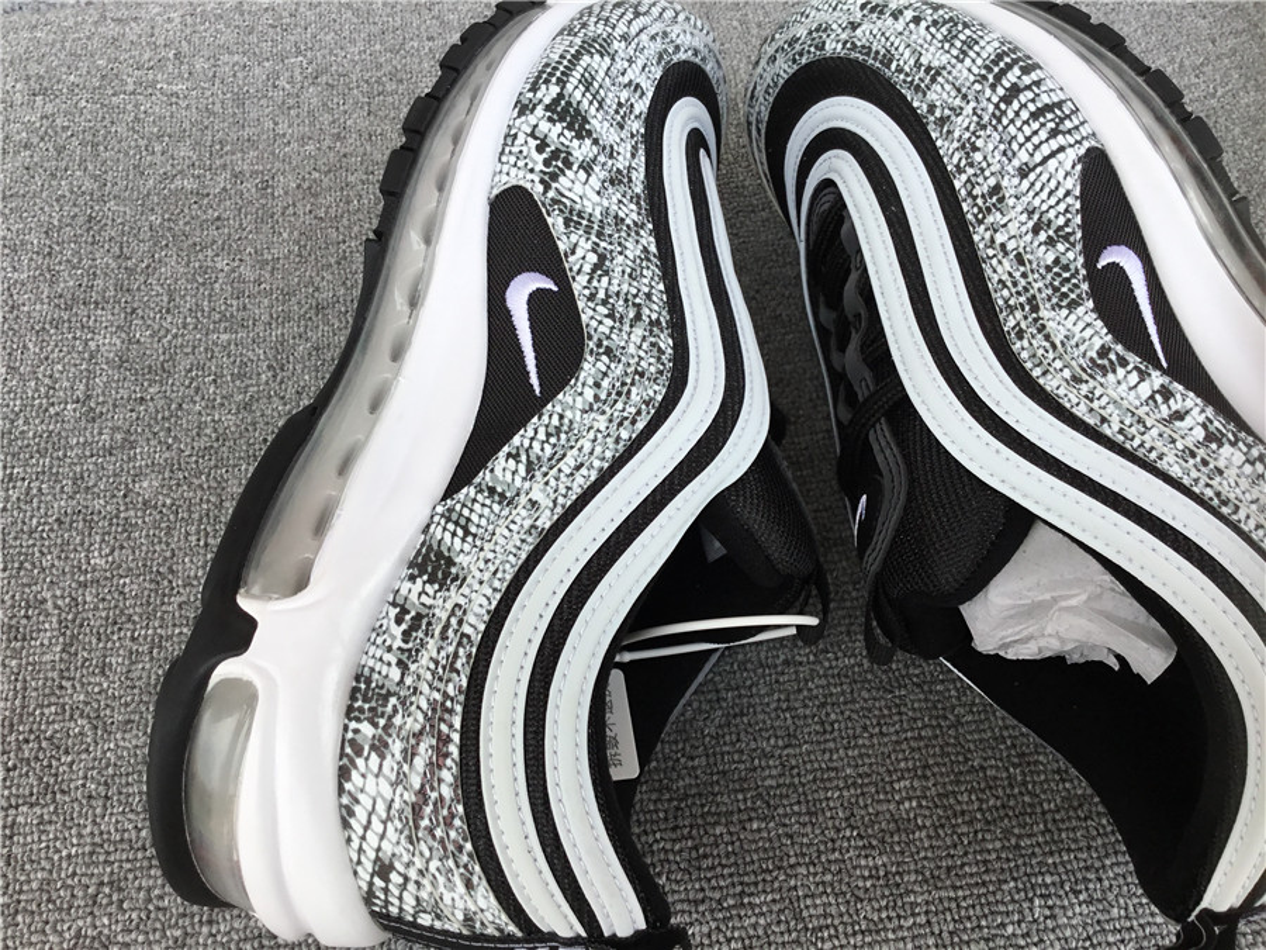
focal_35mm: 31
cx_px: 633
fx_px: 1134
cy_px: 475
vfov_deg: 45.4
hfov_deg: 58.4
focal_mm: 3.3
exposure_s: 1/345
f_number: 2.4
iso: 25
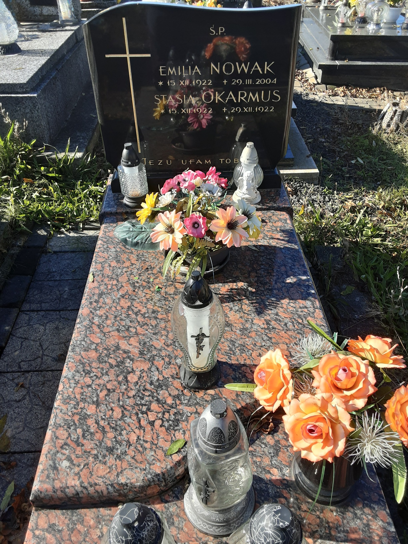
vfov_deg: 63.5
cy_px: 272
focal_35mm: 28
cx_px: 204
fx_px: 440
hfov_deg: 49.7
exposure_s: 1/833
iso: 40
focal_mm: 2.9
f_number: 1.9
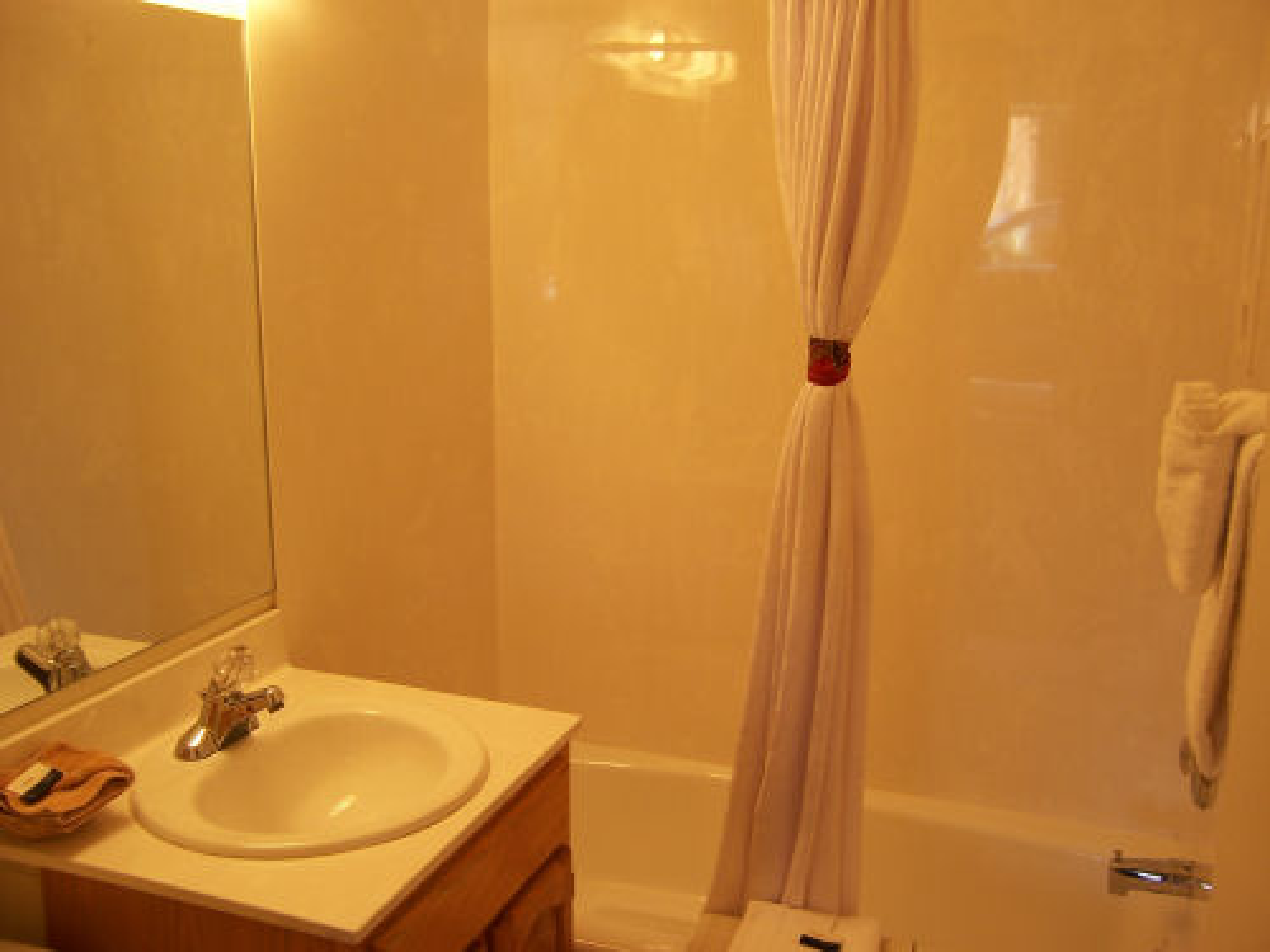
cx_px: 635
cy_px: 476
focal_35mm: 33
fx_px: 1211
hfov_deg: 55.4
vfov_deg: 42.9
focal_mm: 5.5
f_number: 3.4
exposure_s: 1/20
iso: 80
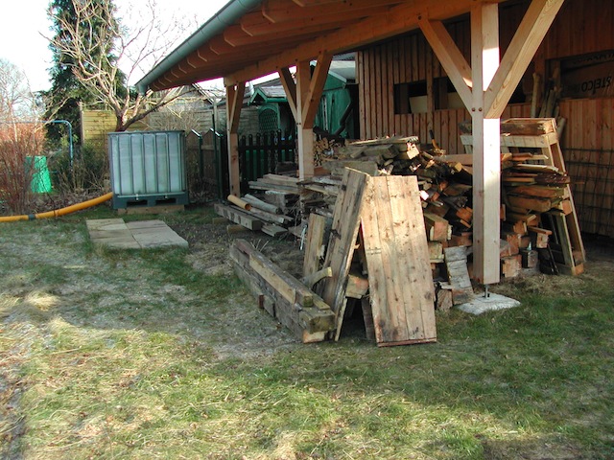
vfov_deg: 37.7
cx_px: 307
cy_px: 230
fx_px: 674
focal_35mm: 38
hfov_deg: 49.0
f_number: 2.8
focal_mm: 8
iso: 100
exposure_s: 1/326
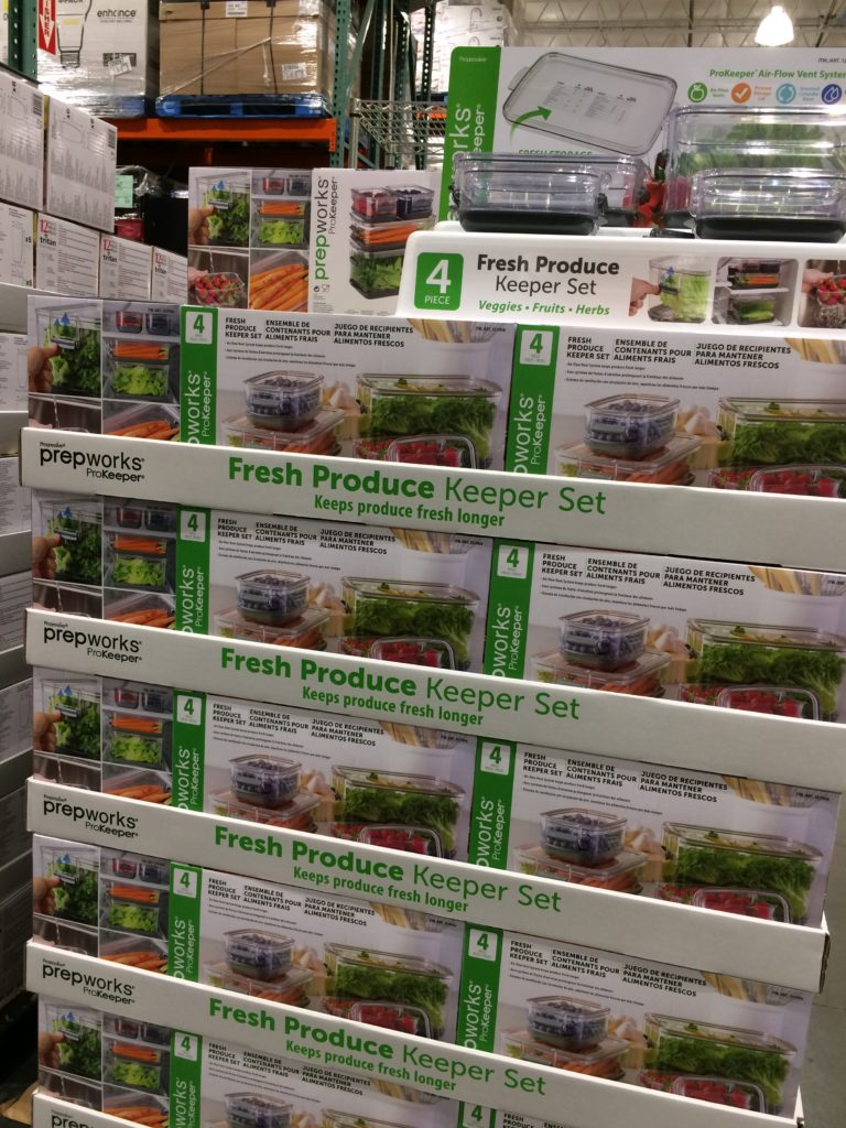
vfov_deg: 61.7
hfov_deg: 48.2
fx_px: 945
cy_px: 564
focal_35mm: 29
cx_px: 423
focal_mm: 4.15
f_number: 2.2
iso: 80
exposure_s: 1/30
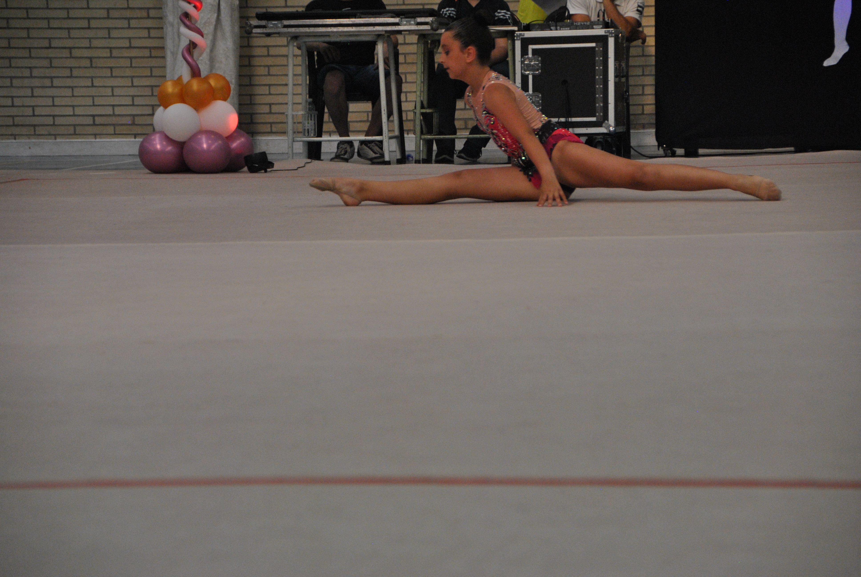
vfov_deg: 9.0
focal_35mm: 153
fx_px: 3664
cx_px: 430
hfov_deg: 13.4
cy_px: 288
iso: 800
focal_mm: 102
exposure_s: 1/400
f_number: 5.6
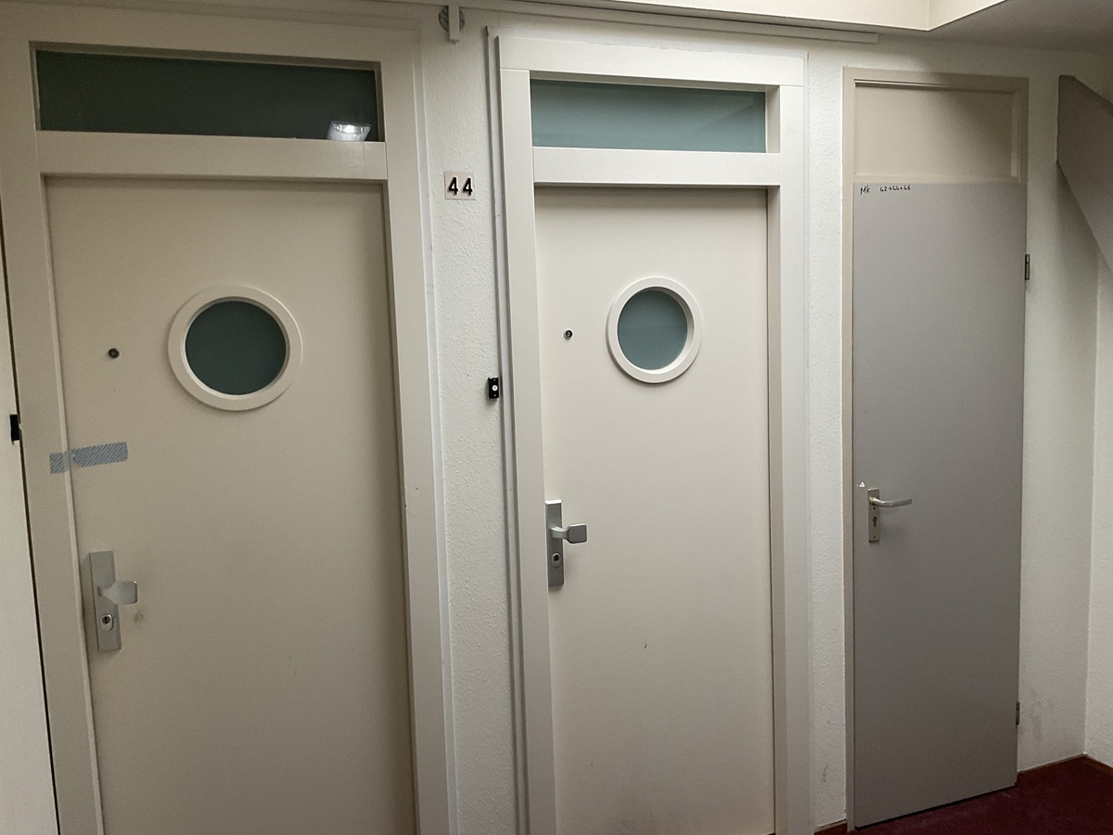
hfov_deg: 61.7
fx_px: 932
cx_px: 556
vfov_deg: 48.2
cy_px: 418
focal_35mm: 29
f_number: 1.8
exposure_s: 1/60
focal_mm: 3
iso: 100
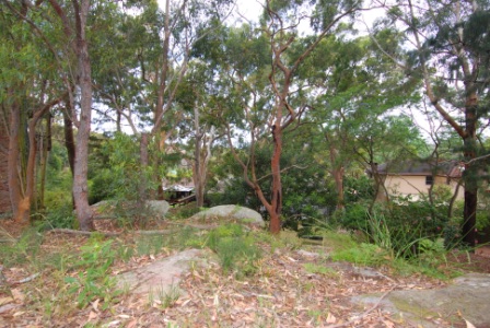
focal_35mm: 18
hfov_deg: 89.9
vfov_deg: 67.5
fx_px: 245
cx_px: 245
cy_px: 164
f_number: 5.6
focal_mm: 12
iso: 125
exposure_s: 1/125
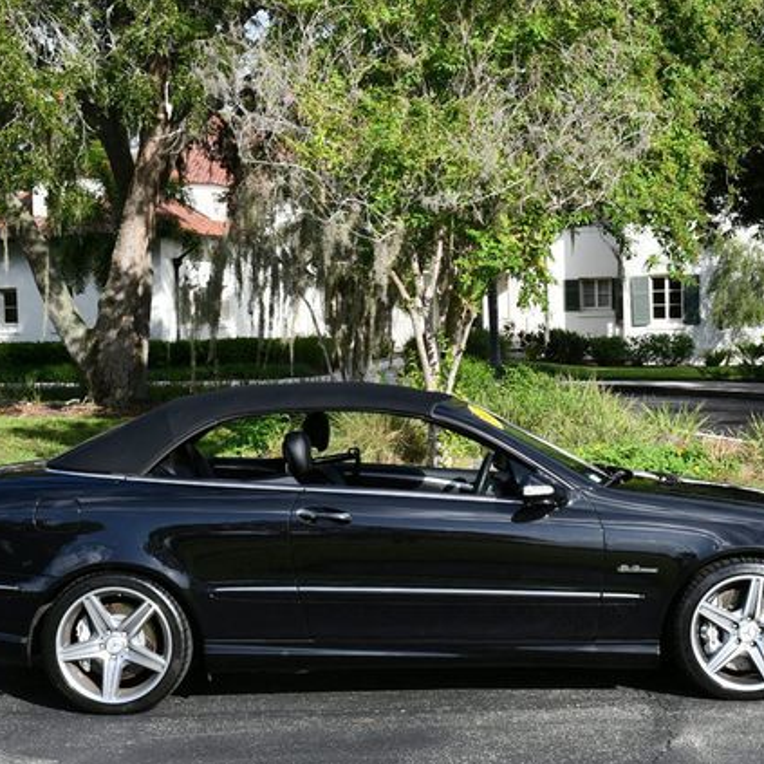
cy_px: 383
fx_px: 1673
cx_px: 410
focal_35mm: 67
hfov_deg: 25.7
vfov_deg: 25.7
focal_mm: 26
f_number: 8
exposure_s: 1/250
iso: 110
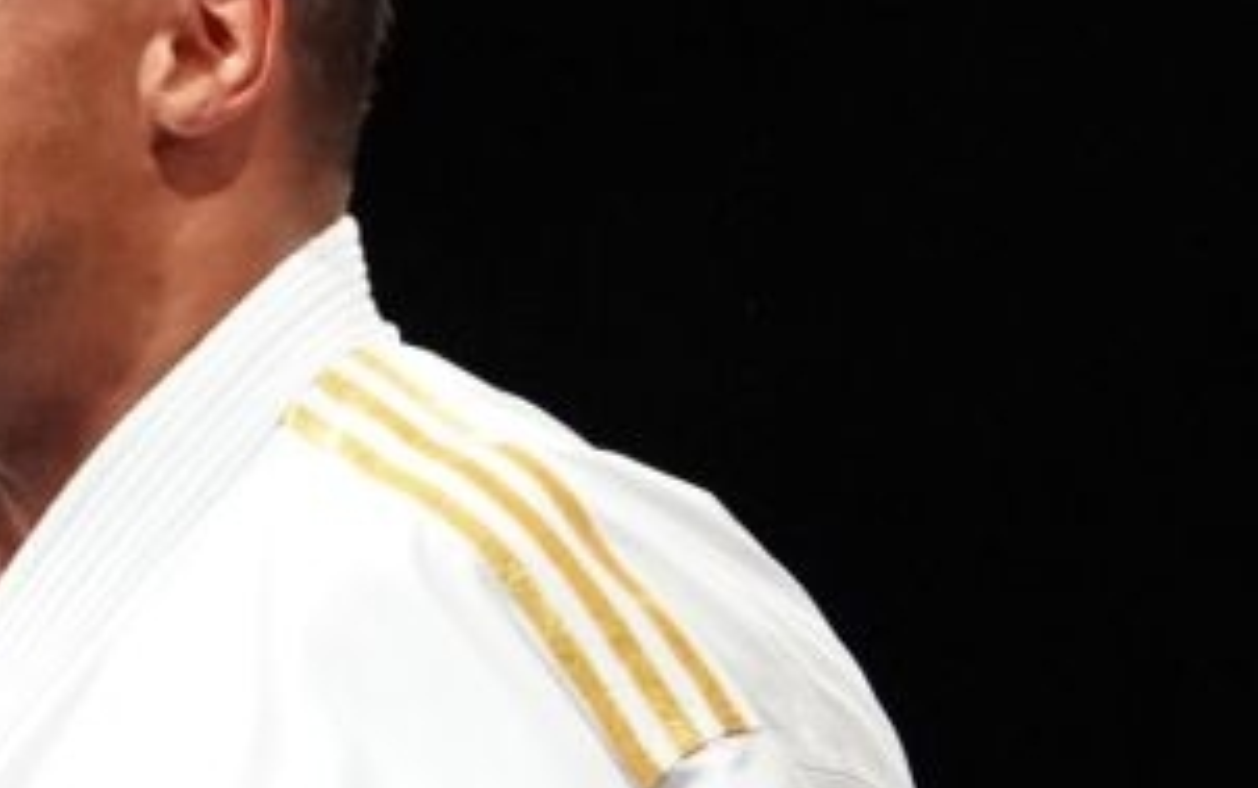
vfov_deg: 1.5
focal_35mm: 899
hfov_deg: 2.3
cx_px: -875
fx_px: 30833
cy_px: 1426
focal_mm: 148
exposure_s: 1/1000
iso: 6400
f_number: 2.8
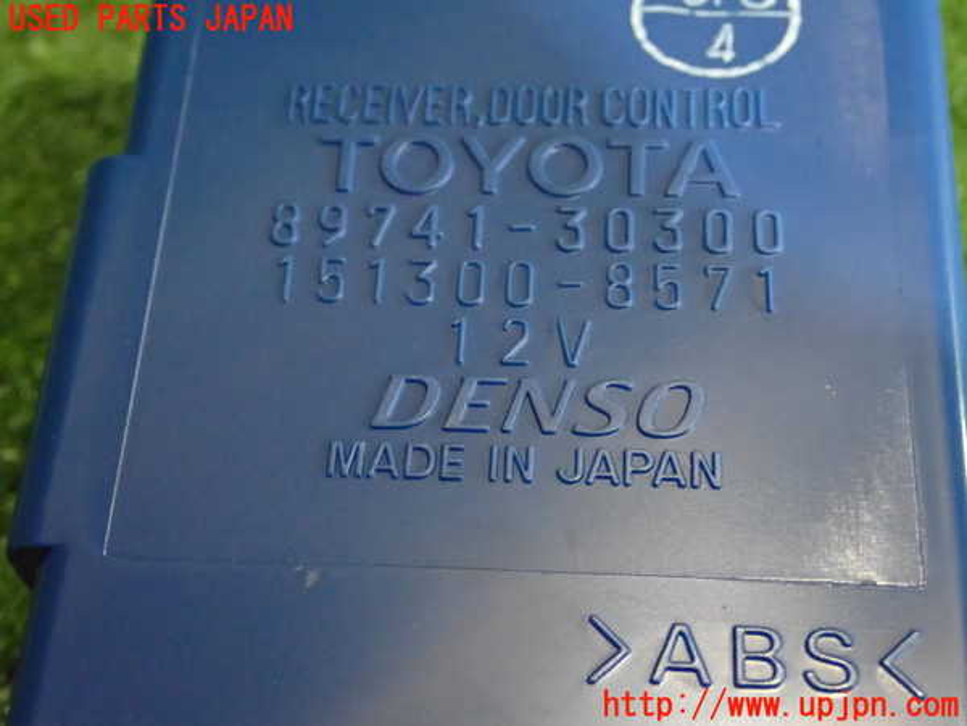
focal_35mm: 58
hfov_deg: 33.2
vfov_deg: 25.2
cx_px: 484
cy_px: 363
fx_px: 1620
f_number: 3.5
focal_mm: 10.35
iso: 3200
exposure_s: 1/50
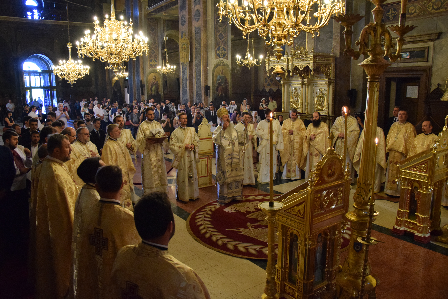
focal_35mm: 27
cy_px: 150
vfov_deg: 48.0
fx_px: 336
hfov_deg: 67.4
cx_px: 224
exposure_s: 1/50
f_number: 3.5
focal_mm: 18
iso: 2000
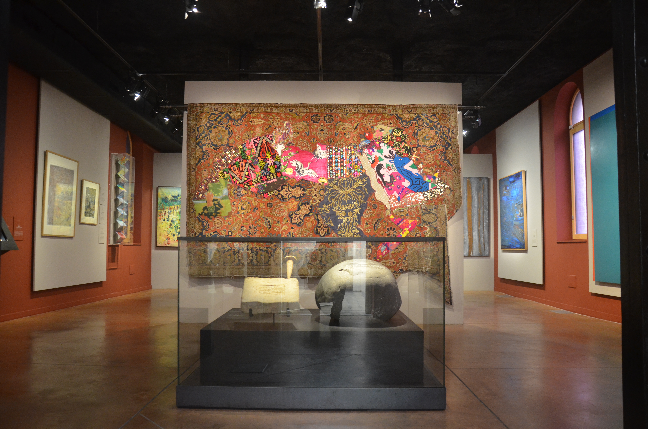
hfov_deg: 67.5
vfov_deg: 47.7
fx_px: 485
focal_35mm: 27
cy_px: 214
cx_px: 324
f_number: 3.5
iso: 1600
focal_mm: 18
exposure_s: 1/10
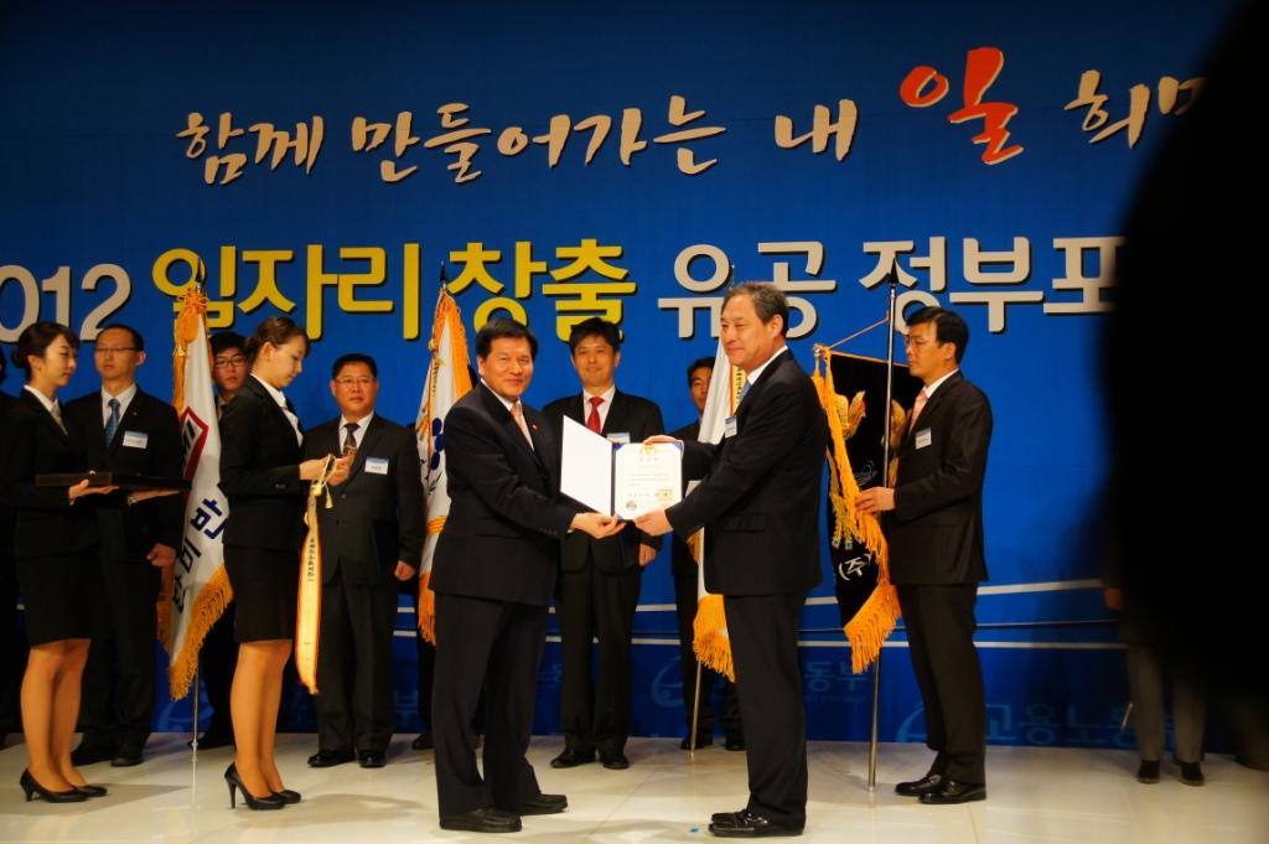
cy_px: 422
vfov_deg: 25.7
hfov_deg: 37.9
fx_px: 1849
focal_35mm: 52
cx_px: 634
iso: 400
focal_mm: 35
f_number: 5
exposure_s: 1/60
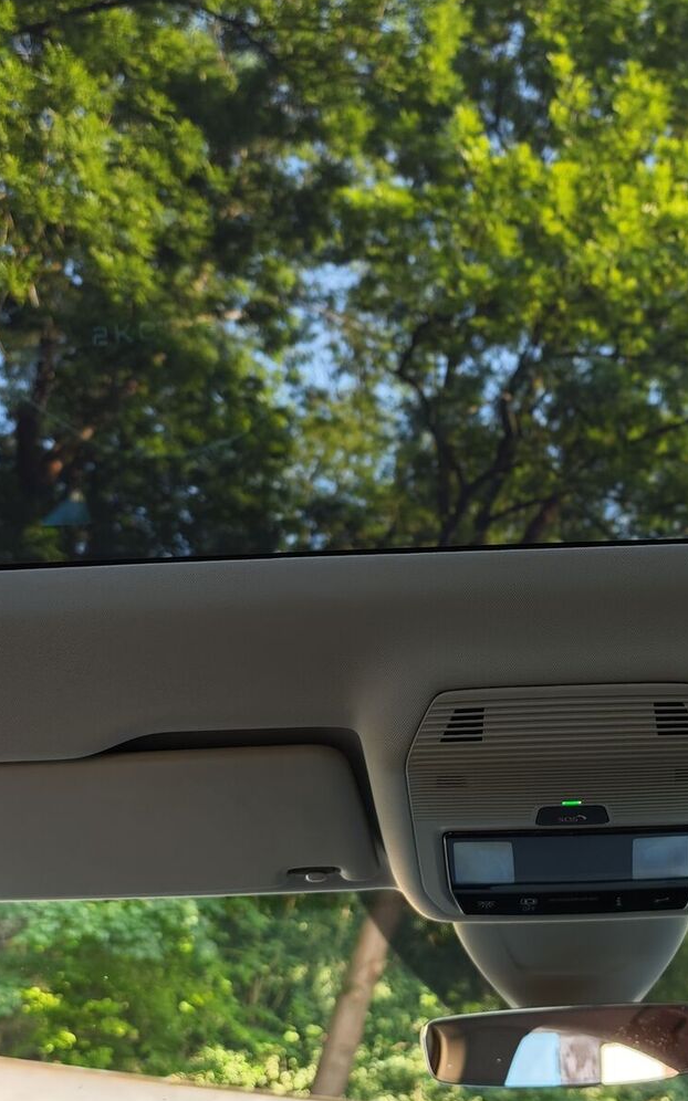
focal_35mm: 47
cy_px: 591
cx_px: 543
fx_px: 1411
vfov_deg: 42.6
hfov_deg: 26.9
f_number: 2
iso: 320
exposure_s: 1/101
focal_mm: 8.72
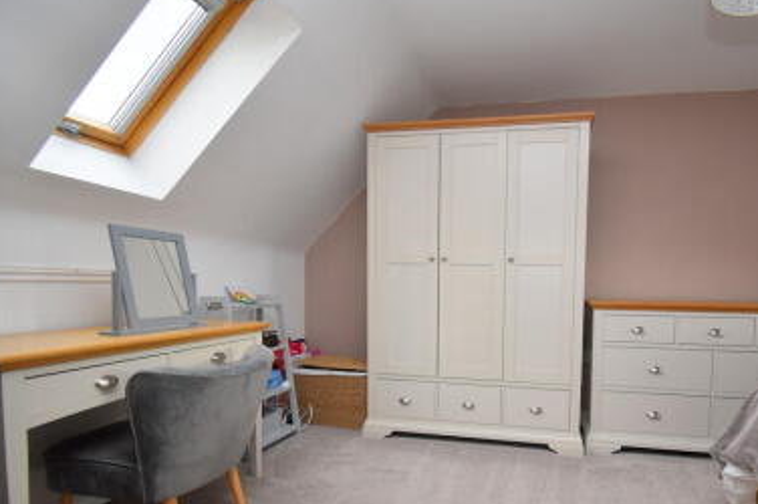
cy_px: 307
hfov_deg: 85.7
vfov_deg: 63.8
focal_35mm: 19
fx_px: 400
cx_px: 462
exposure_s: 1/160
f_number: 4.5
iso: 800
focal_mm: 10
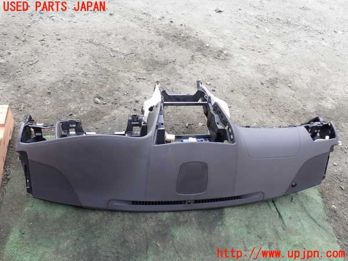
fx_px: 302
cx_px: 174
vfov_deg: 46.8
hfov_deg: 60.0
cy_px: 130
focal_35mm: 30
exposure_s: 1/200
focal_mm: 5.4
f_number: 3.2
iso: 100
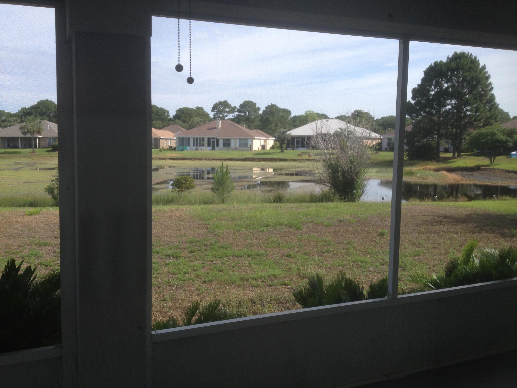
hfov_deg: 52.6
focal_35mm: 35
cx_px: 258
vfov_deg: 40.7
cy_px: 194
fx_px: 523
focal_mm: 4.28
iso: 50
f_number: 2.4
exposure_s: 1/484
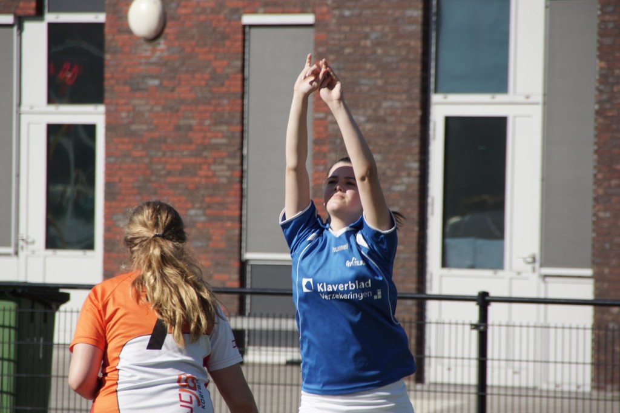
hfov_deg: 5.5
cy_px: 206
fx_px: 6456
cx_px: 310
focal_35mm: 375
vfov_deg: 3.7
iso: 200
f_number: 9
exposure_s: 1/500
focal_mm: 250
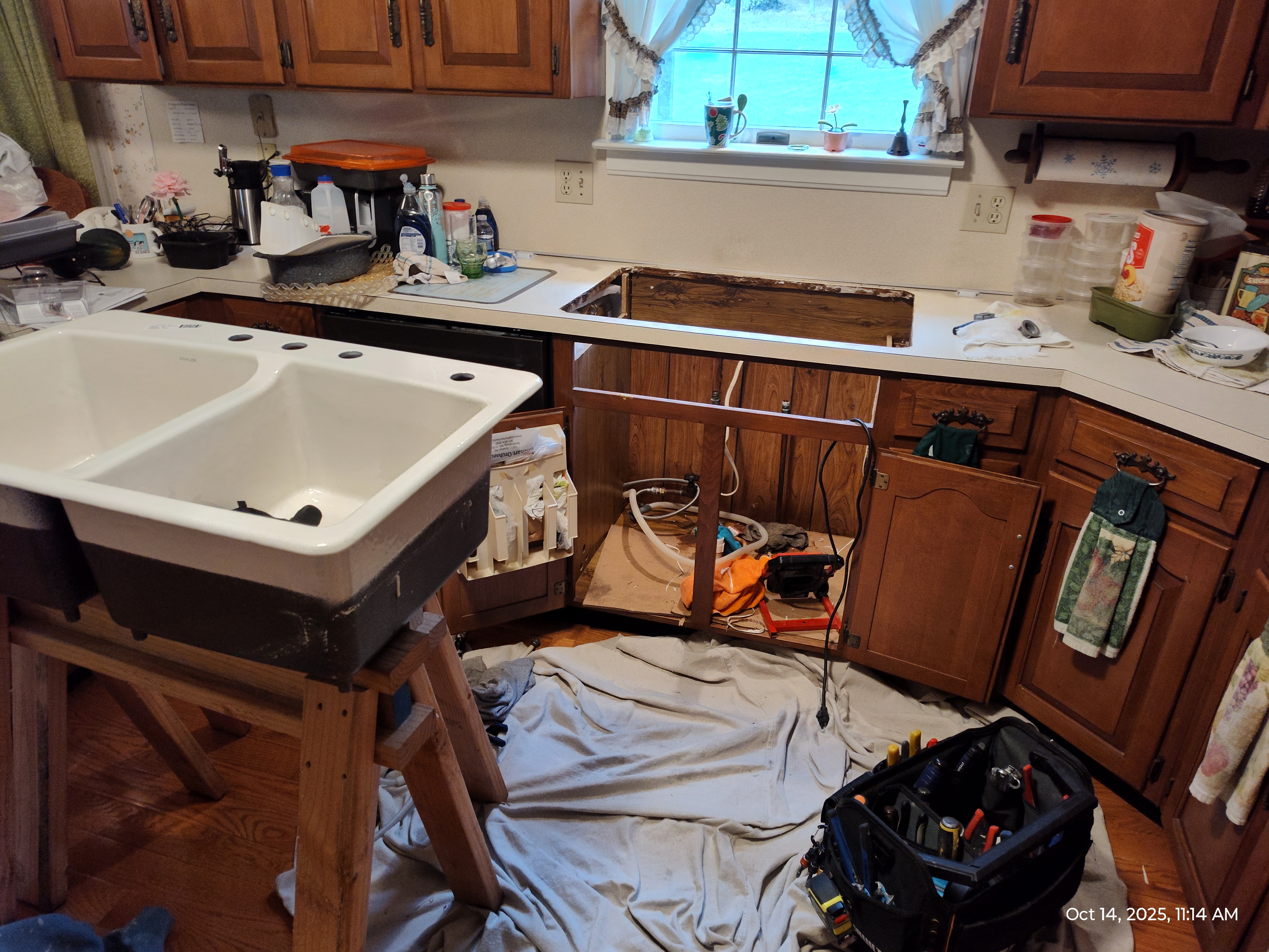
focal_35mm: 23
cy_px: 476
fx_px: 843
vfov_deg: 58.9
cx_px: 634
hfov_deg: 73.9
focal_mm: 5.56
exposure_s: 1/60
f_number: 1.88
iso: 306
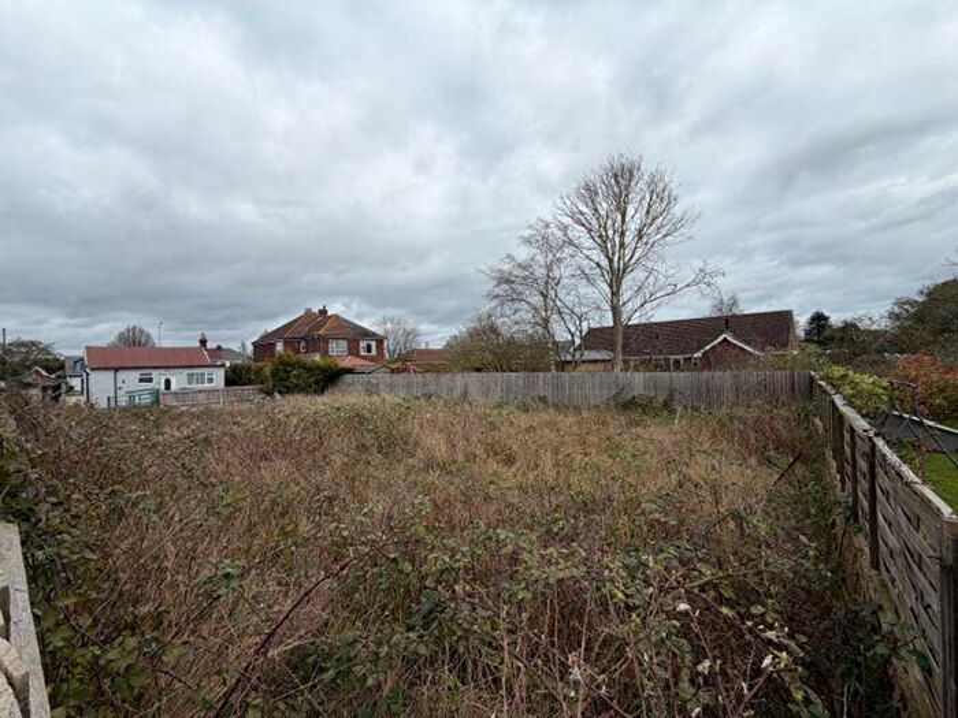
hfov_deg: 102.1
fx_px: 387
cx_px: 479
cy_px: 359
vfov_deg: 85.7
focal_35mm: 14
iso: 25
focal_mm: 2.22
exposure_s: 1/770
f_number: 2.2
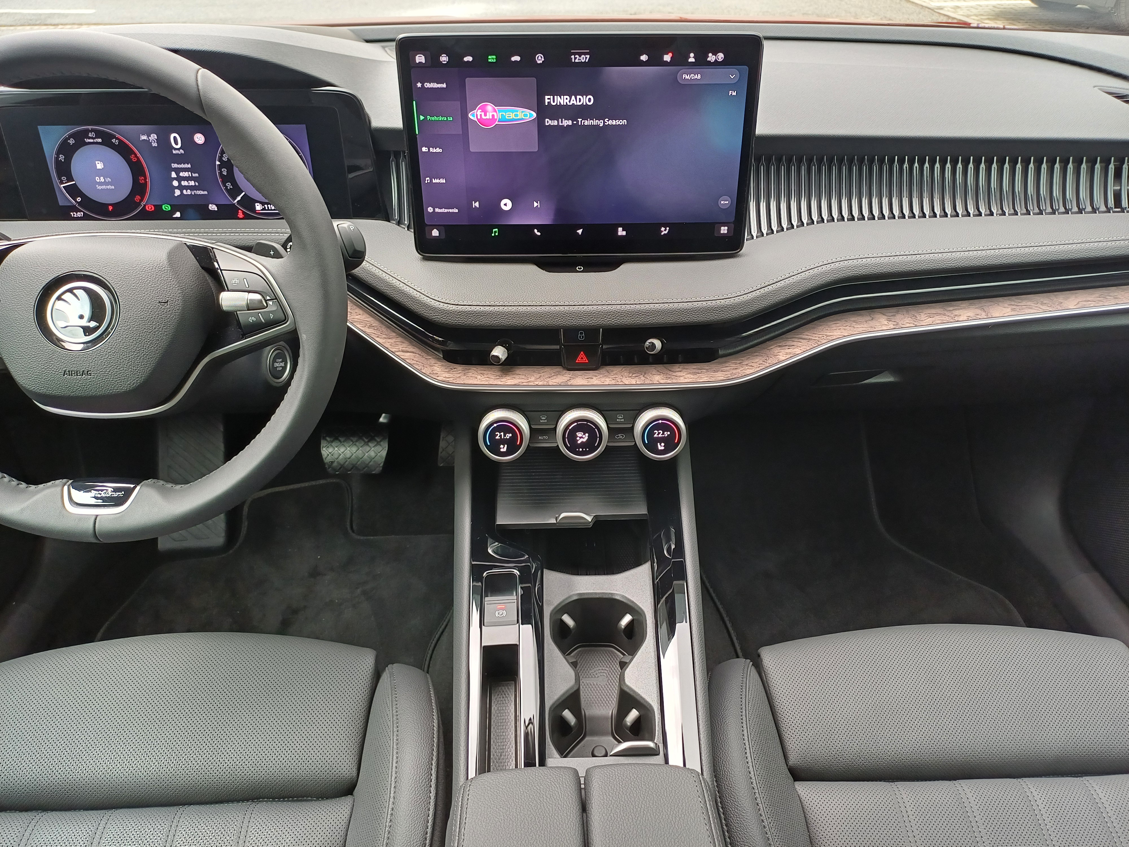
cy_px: 424
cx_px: 564
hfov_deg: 69.4
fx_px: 815
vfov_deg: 54.9
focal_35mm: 25
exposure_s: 1/50
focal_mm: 4.65
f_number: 1.8
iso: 50
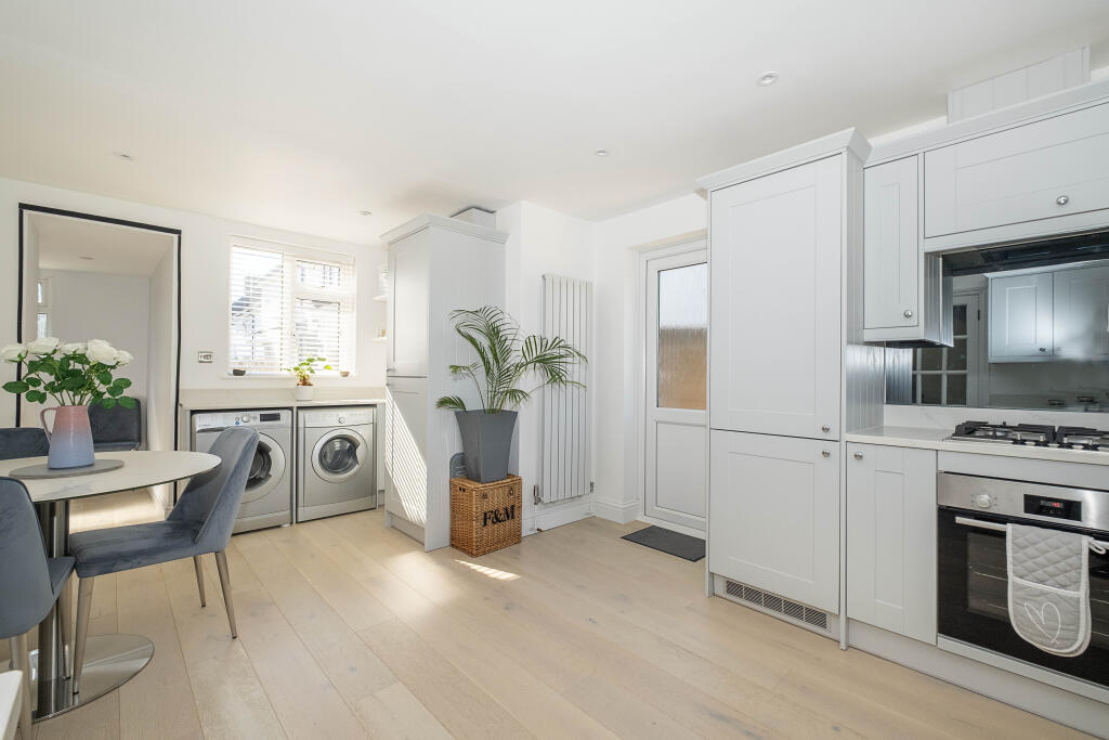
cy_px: 370
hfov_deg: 100.4
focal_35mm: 15
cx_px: 554
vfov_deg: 77.3
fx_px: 462
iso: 320
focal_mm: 10
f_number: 5.6
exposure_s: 1/160
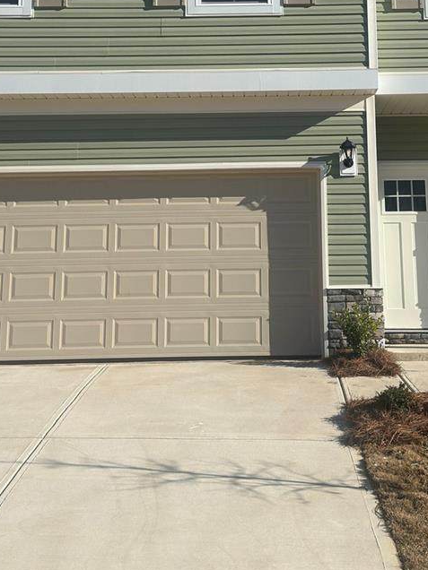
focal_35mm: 58
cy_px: 117
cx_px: 260
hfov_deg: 25.2
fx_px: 956
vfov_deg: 32.4
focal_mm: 6.86
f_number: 1.78
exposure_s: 1/6849
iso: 80
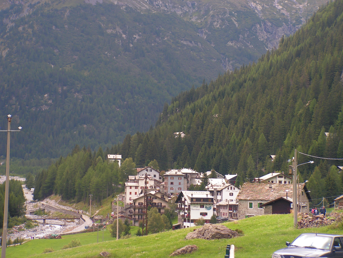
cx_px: 172
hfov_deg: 19.1
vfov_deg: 14.4
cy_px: 129
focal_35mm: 103
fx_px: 1021
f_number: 3.4
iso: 64
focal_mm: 17.3
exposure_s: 1/250
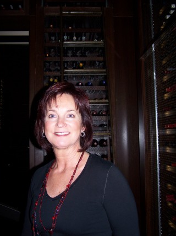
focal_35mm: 40
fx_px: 272
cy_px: 115
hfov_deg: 35.9
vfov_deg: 46.8
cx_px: 88
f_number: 2.8
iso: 80
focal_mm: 6.3
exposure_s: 1/60
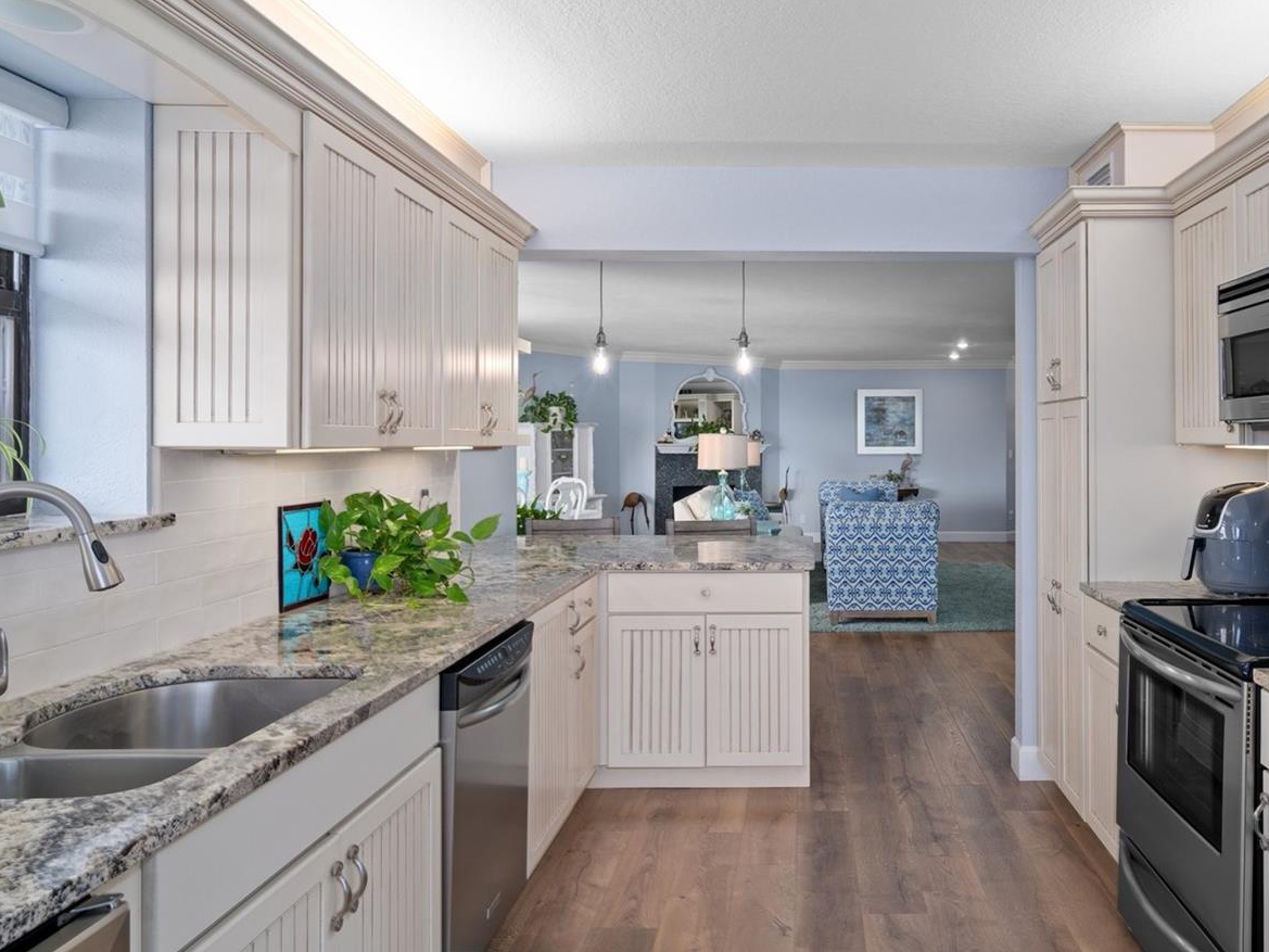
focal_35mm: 25
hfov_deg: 68.2
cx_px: 803
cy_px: 472
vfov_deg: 54.9
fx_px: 917
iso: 320
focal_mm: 19
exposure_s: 1/5
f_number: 8
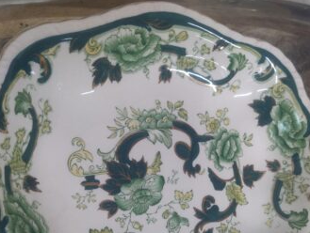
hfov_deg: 44.7
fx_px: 377
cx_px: 161
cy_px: 175
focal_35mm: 42
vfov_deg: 33.7
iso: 331
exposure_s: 1/33
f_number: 1.79
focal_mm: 4.74
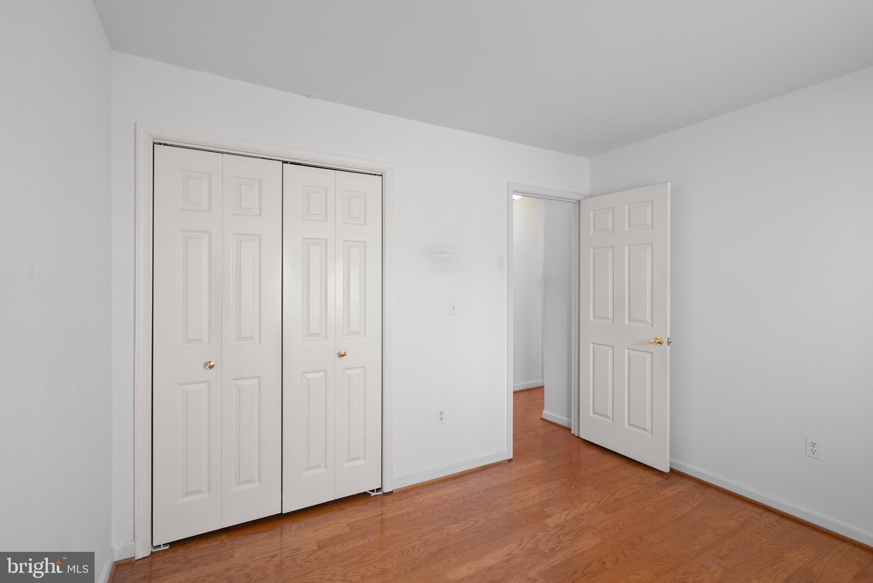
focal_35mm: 16
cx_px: 436
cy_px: 292
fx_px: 388
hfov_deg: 96.7
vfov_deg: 73.8
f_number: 8
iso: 800
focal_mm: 16
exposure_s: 1/1.67
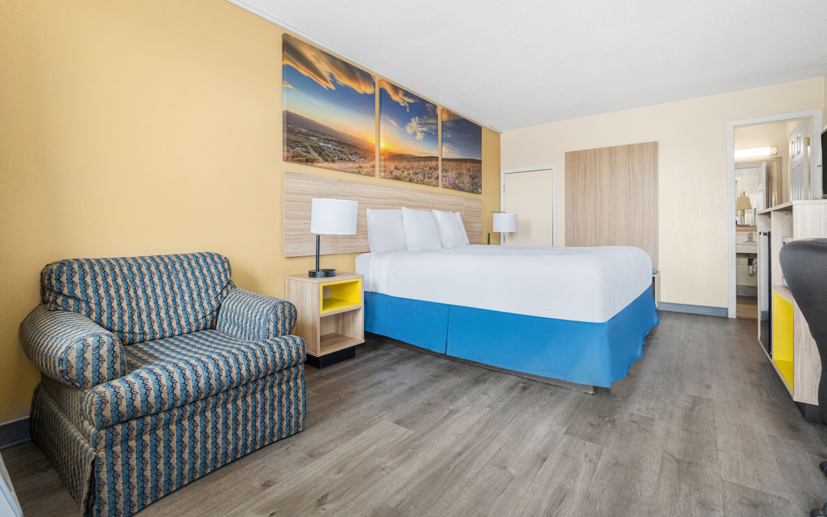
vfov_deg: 71.1
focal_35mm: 16
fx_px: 361
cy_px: 231
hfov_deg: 97.8
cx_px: 429
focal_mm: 10
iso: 800
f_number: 4
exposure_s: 1/320
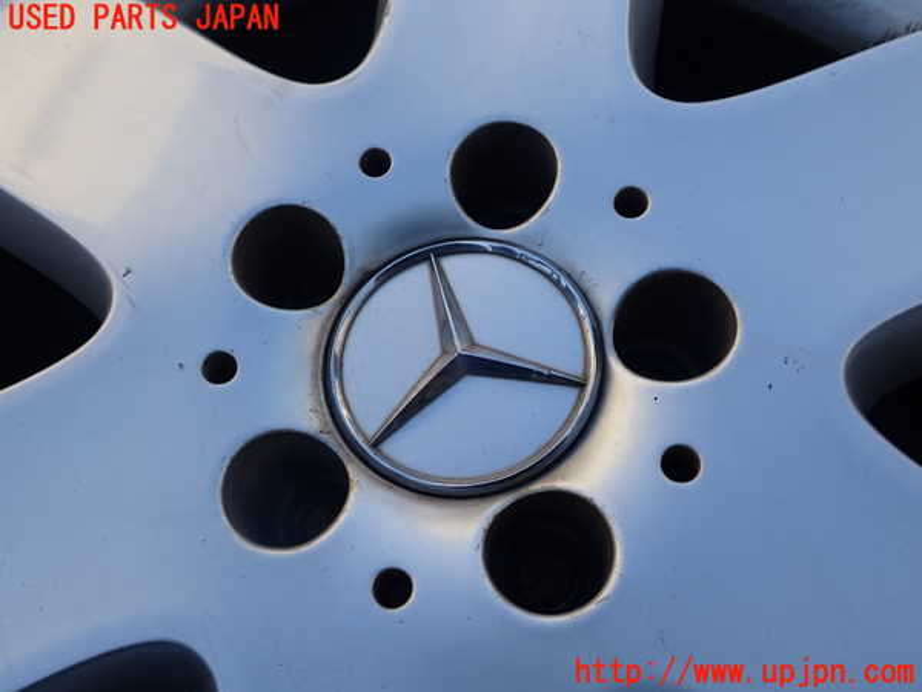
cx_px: 461
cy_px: 346
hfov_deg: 60.0
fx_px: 799
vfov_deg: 46.8
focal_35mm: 30
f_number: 3.2
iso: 100
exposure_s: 1/400
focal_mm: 5.4
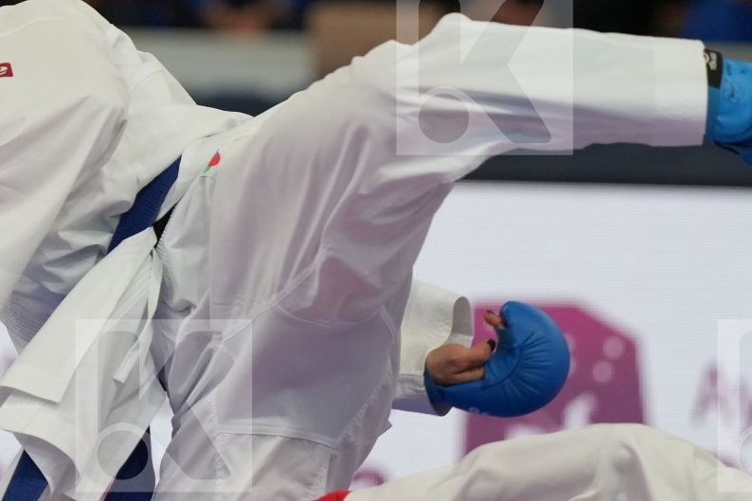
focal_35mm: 517
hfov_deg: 4.0
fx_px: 10797
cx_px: 164
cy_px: 69
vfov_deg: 2.7
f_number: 2.8
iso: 1600
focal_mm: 152
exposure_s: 1/1000
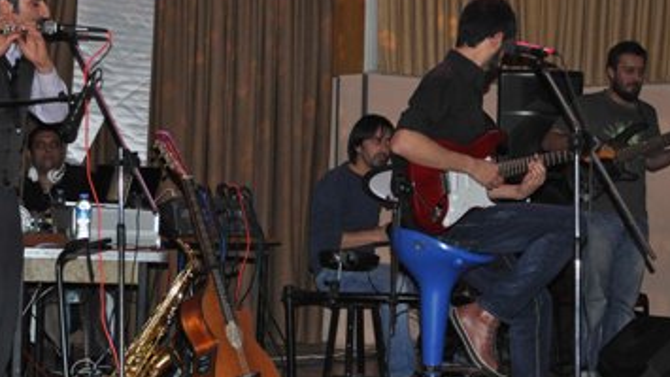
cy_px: 190
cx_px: 257
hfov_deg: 21.5
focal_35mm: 99
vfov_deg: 12.2
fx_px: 1759
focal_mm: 50
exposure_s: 1/60
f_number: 4.8
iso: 800
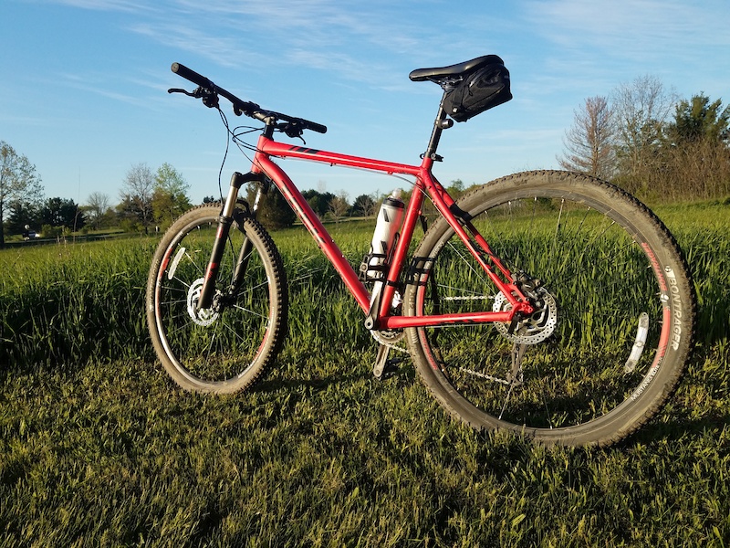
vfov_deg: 53.1
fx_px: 548
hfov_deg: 67.3
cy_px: 274
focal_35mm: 26
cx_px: 365
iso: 40
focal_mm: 4.2
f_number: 1.7
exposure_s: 1/966
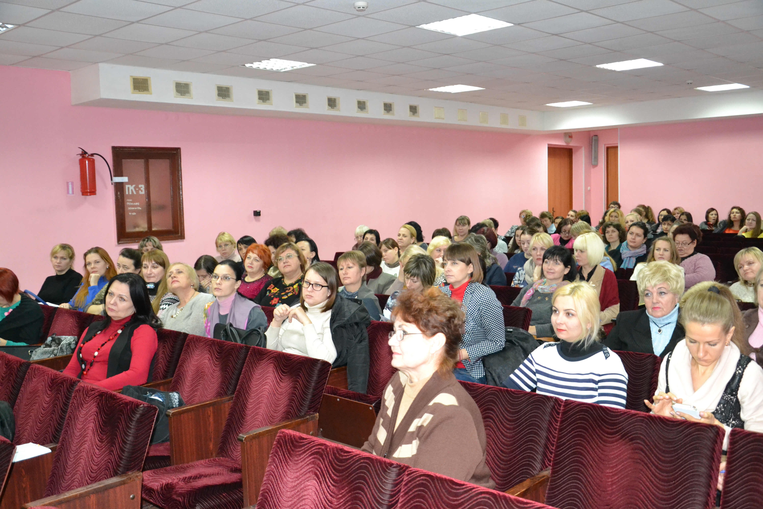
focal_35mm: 36
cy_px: 254
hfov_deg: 53.1
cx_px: 382
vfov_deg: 36.9
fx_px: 763
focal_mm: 24
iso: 3200
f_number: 3.8
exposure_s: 1/60
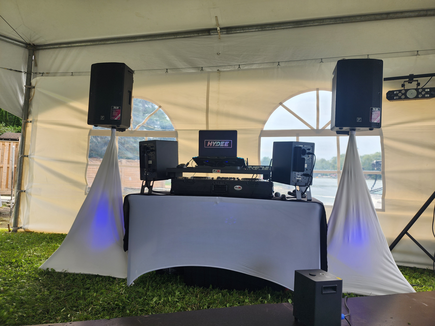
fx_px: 289
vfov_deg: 58.9
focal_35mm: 23
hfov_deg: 73.9
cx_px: 218
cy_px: 163
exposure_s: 1/239
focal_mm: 6.4
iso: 12
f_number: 1.8
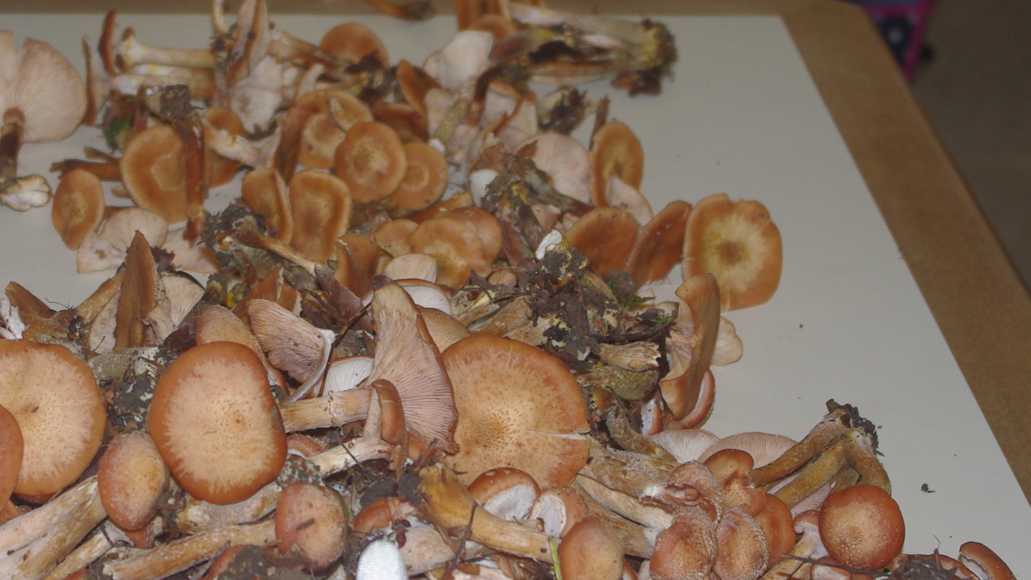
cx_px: 324
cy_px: 342
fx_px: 3499
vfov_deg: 9.5
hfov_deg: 16.7
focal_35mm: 128
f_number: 4.5
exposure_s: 1/60
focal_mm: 40
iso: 100
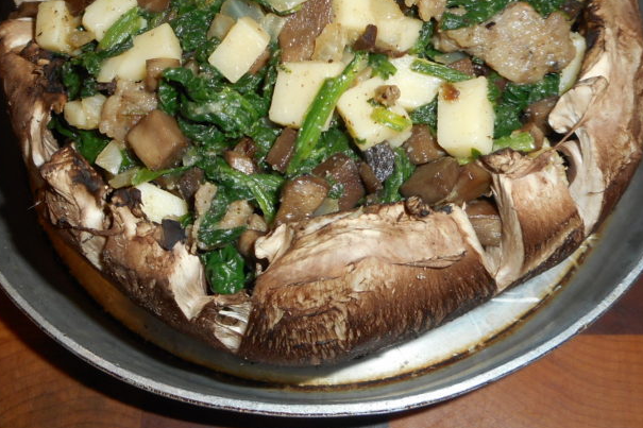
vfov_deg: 29.5
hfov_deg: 44.5
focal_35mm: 44
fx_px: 786
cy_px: 62
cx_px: 290
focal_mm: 4.5
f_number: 3.7
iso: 80
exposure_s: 1/25
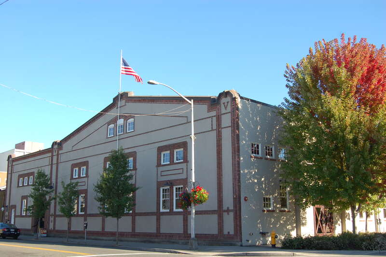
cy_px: 128
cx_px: 193
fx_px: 418
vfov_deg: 34.2
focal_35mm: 39
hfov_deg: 49.6
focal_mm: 26
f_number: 6.3
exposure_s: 1/160
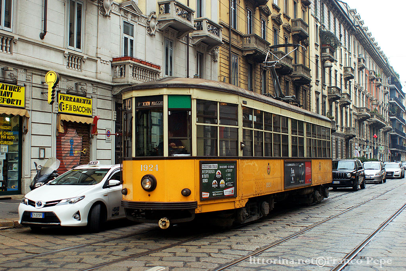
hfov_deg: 43.6
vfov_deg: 29.8
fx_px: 507
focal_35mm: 45
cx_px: 203
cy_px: 136
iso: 400
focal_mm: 30
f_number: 3.5
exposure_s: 1/320
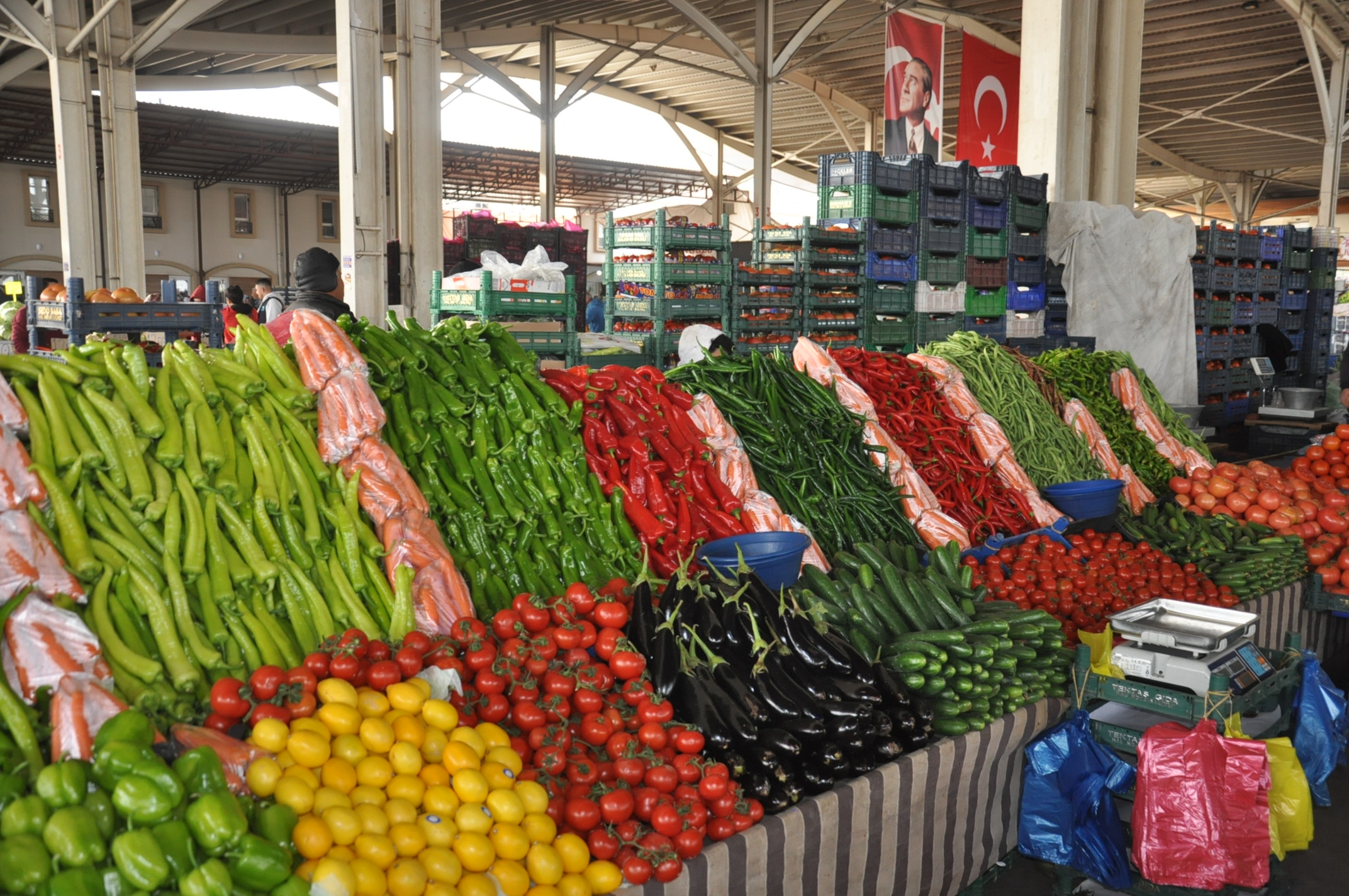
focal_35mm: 33
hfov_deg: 57.3
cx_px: 674
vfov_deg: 39.9
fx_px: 1235
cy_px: 448
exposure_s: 1/125
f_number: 3.8
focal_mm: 22
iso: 800
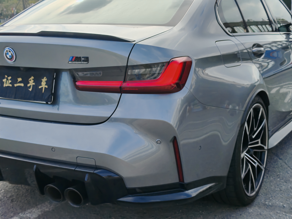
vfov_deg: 27.0
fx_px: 456
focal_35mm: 54
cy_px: 110
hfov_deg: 35.5
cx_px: 146
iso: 50
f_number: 1.95
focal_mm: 5.52
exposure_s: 1/1500
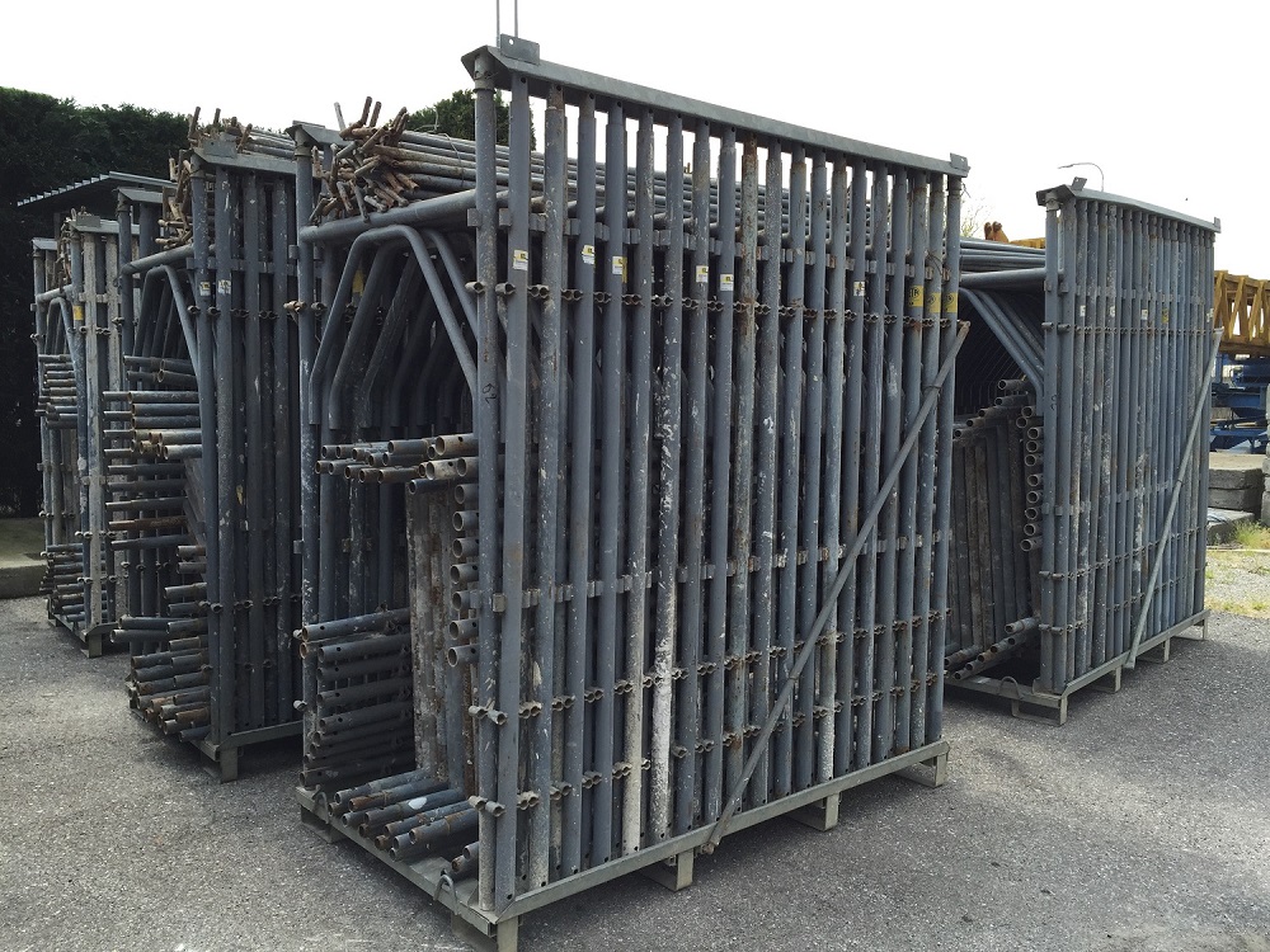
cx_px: 635
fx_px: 1064
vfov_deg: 48.2
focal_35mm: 29
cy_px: 476
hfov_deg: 61.7
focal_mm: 4.15
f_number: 2.2
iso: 32
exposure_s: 1/542
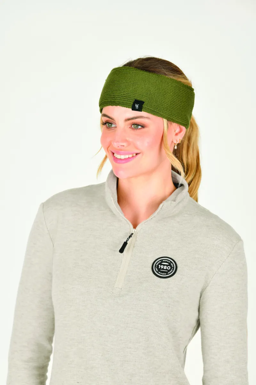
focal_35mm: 135
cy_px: 192
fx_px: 1440
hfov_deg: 10.2
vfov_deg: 15.2
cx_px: 128
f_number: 5
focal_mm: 135
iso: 125
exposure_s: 1/160
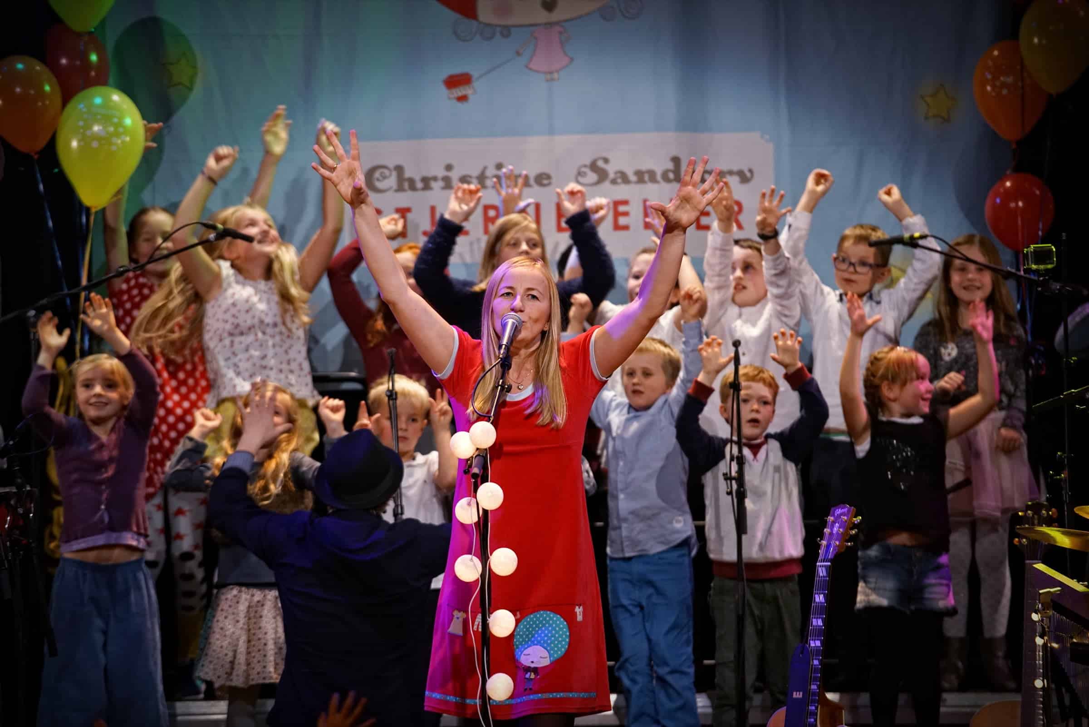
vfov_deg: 7.8
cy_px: 364
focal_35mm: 177
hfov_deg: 11.6
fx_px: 5355
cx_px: 544
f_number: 4
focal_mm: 177
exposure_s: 1/160
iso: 1600
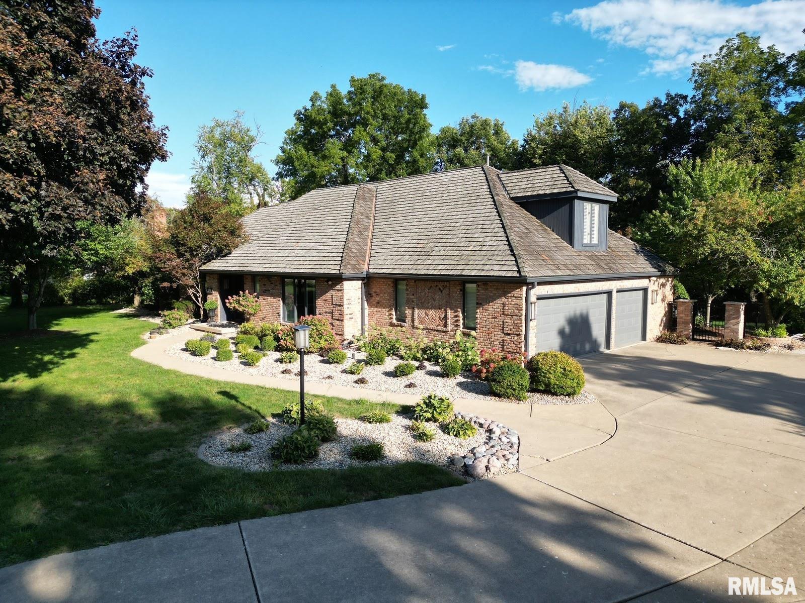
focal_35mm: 24
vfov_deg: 56.8
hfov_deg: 71.6
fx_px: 558
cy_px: 302
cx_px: 402
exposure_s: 1/1500
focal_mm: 6.72
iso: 110
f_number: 1.7
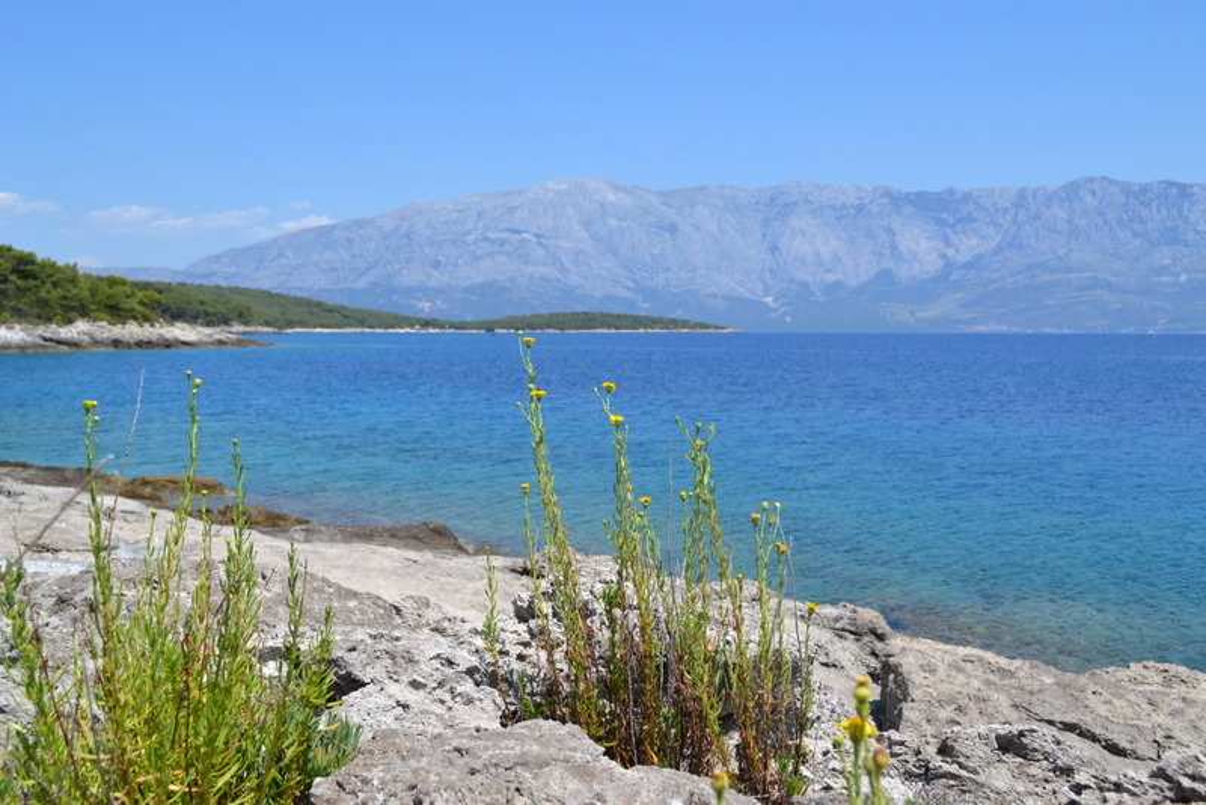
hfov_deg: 57.2
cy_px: 402
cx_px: 603
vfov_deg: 40.0
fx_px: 1106
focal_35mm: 33
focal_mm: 22
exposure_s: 1/400
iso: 100
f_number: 7.1
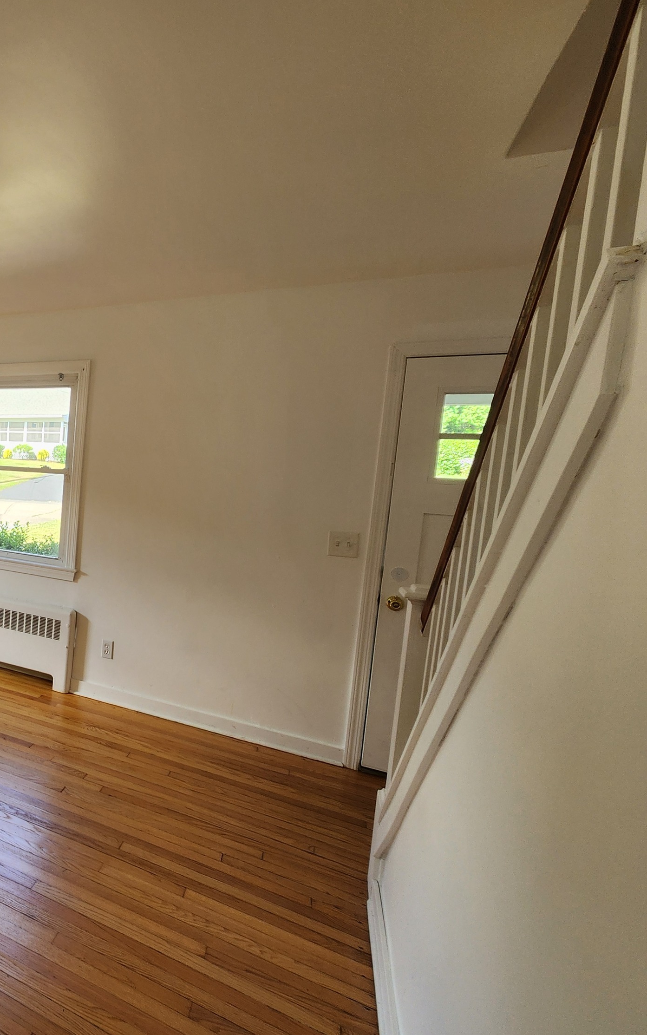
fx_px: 536
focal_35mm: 19
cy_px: 511
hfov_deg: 47.0
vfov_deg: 88.0
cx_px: -52
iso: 100
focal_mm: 2.2
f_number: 2.2
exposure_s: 1/60
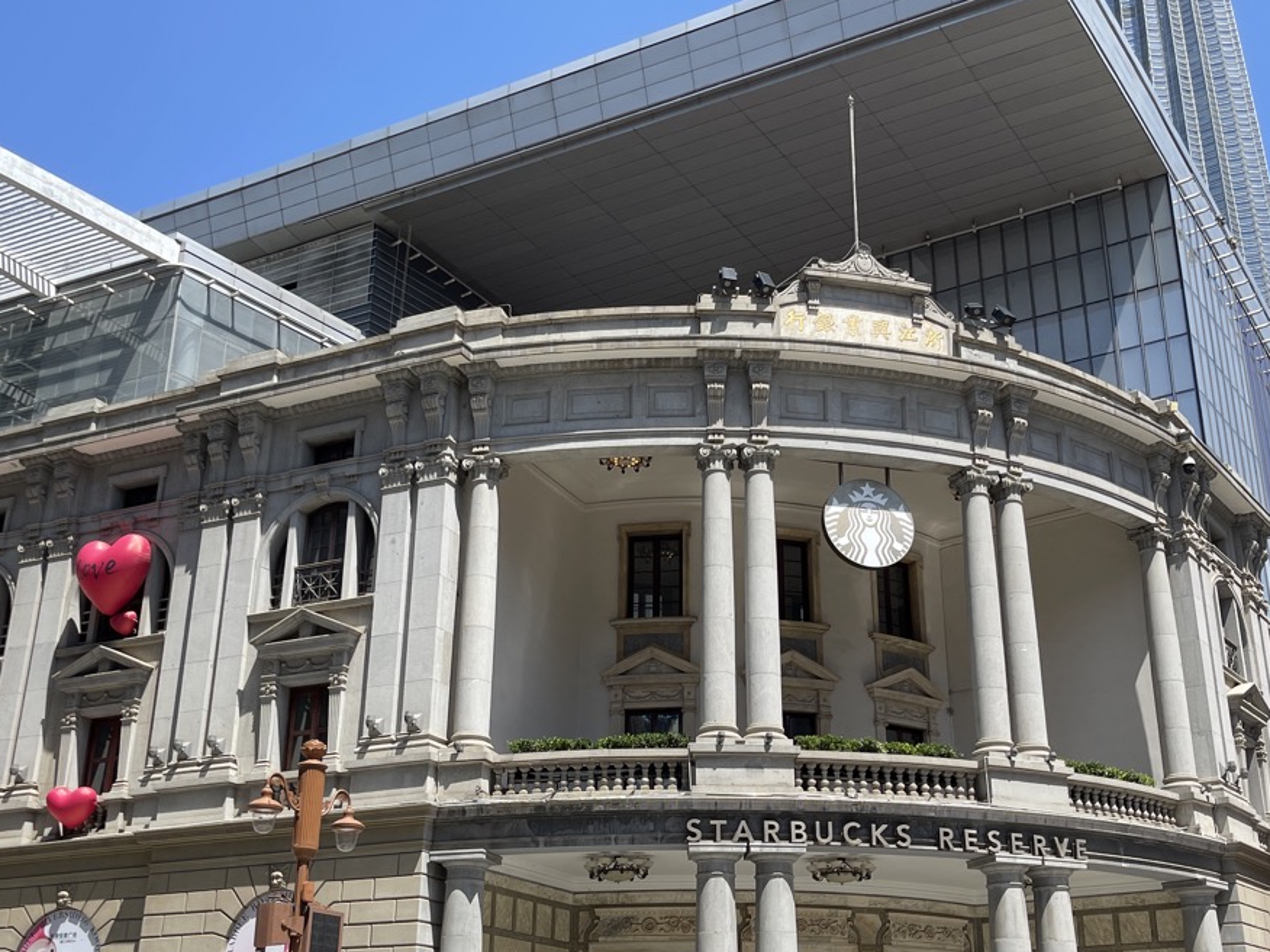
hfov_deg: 48.9
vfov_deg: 37.6
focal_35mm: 38
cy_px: 575
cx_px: 678
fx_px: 1394
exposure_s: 1/2247
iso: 32
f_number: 1.6
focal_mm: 5.1
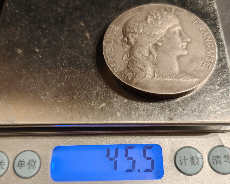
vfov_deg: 47.2
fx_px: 204
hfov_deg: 58.8
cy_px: 131
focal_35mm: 30
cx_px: 115
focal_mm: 6.06
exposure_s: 1/136
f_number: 1.6
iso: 250
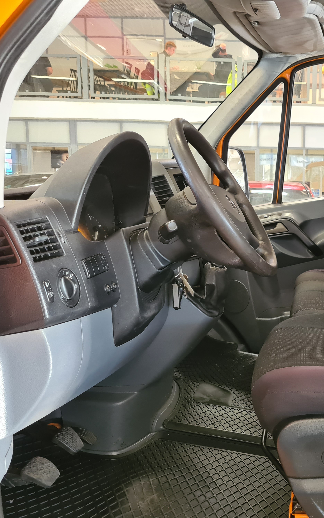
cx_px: 302
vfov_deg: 52.7
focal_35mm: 37
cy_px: 260
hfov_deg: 32.4
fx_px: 523
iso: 320
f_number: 1.8
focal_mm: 5.4
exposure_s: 1/50
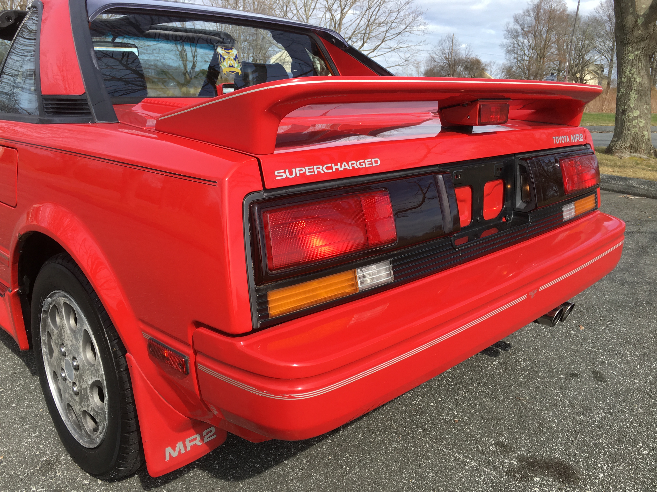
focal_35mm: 29
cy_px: 246
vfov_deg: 48.2
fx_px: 550
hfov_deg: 61.7
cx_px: 328
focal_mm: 4.15
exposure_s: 1/754
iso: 25
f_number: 2.2
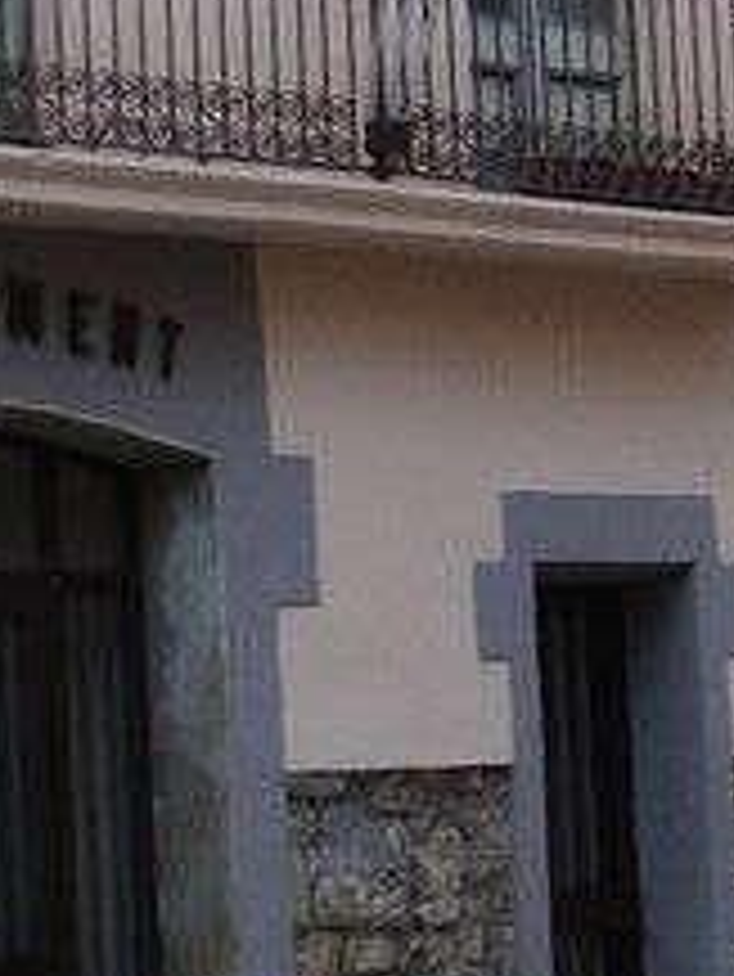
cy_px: 252
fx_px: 4660
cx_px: 549
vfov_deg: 11.9
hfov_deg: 9.0
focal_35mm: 165
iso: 100
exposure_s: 1/100
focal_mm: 5.8
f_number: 2.6
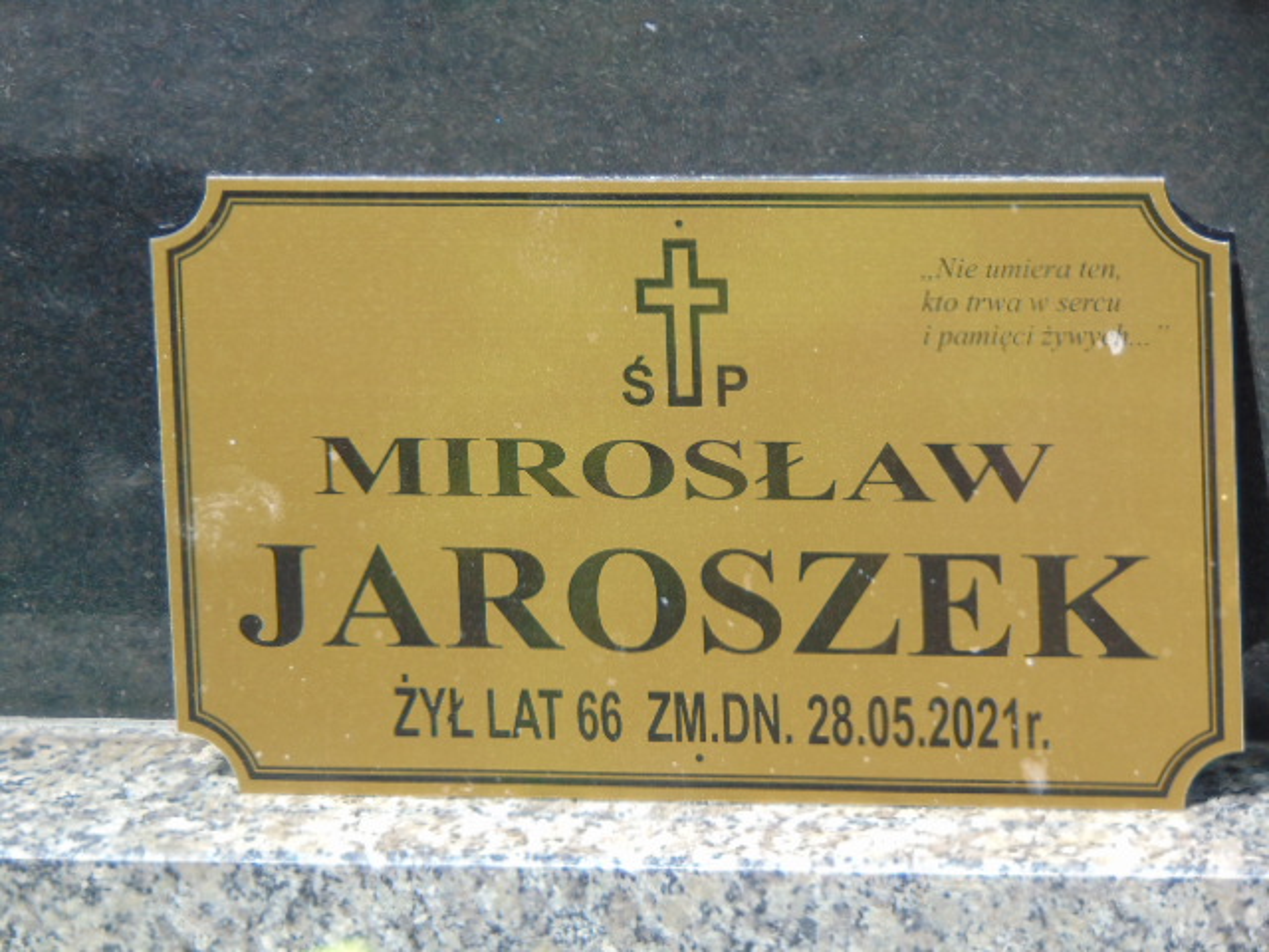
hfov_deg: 7.9
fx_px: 9165
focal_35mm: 250
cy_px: 476
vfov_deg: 5.9
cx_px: 634
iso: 80
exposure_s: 1/500
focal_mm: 44.9
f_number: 4.1
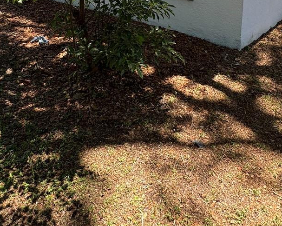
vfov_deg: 36.2
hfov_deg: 50.2
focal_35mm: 36
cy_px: -10
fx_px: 301
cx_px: 125
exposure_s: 1/202
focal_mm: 2.22
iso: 40
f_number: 2.2
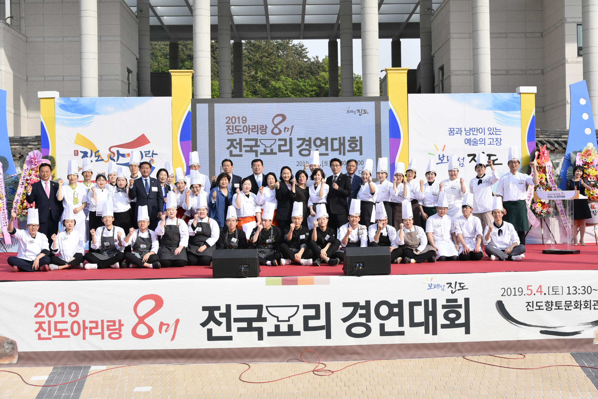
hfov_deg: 48.5
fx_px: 665
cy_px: 200
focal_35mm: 40
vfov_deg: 33.4
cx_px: 299
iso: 100
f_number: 6.3
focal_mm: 40
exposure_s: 1/250
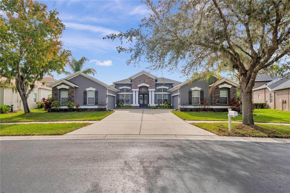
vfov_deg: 72.0
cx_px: 145
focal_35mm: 16
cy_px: 96
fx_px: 133
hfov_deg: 95.0
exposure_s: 1/250
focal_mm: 11
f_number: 9
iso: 100
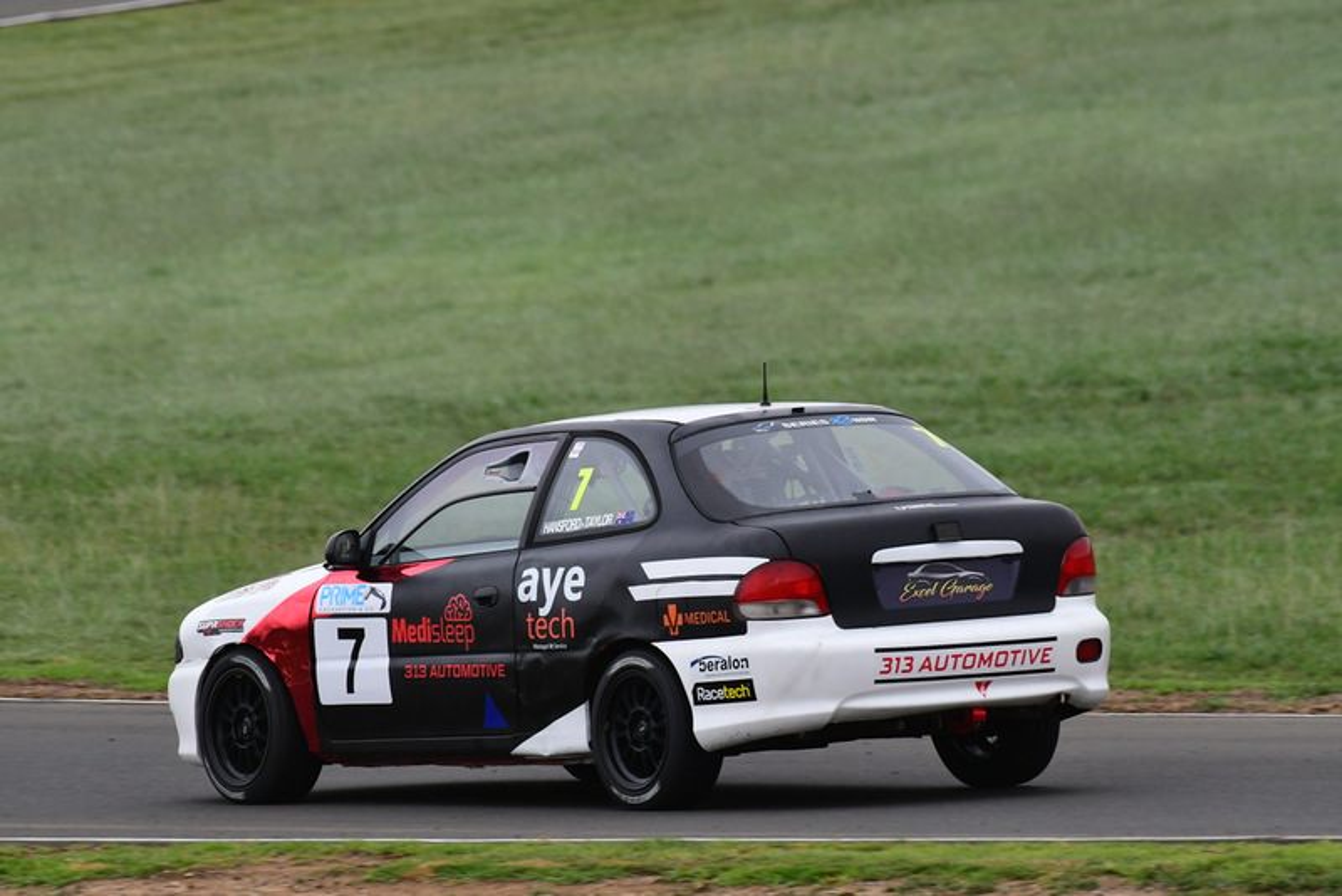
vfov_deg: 1.8
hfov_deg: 2.7
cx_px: 671
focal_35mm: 750
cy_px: 448
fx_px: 27967
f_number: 9
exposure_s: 1/640
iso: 1000
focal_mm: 500
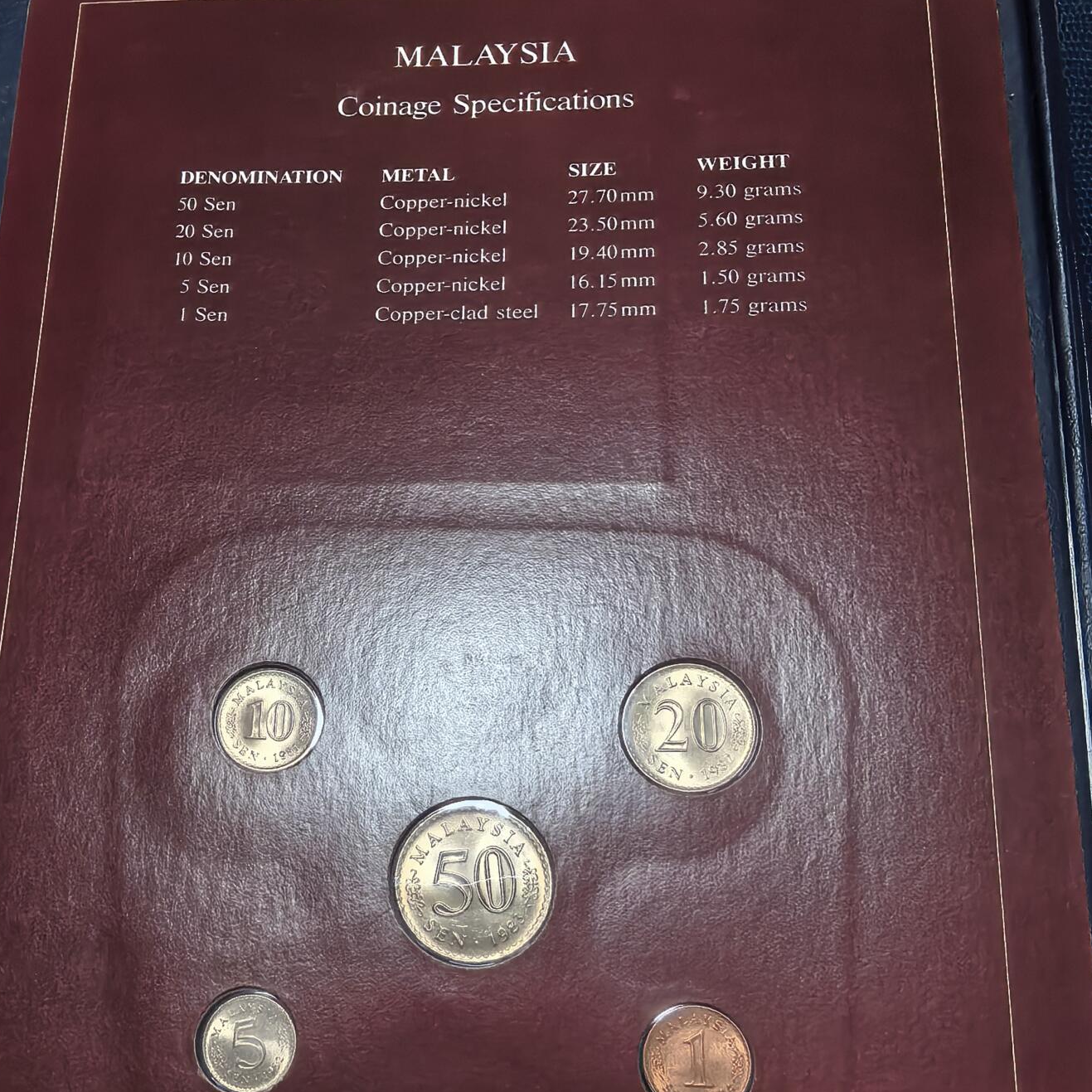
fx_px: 1035
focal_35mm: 29
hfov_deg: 55.6
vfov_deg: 54.9
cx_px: 534
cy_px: 688
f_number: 2.2
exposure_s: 1/33.3
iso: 320
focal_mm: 1.68
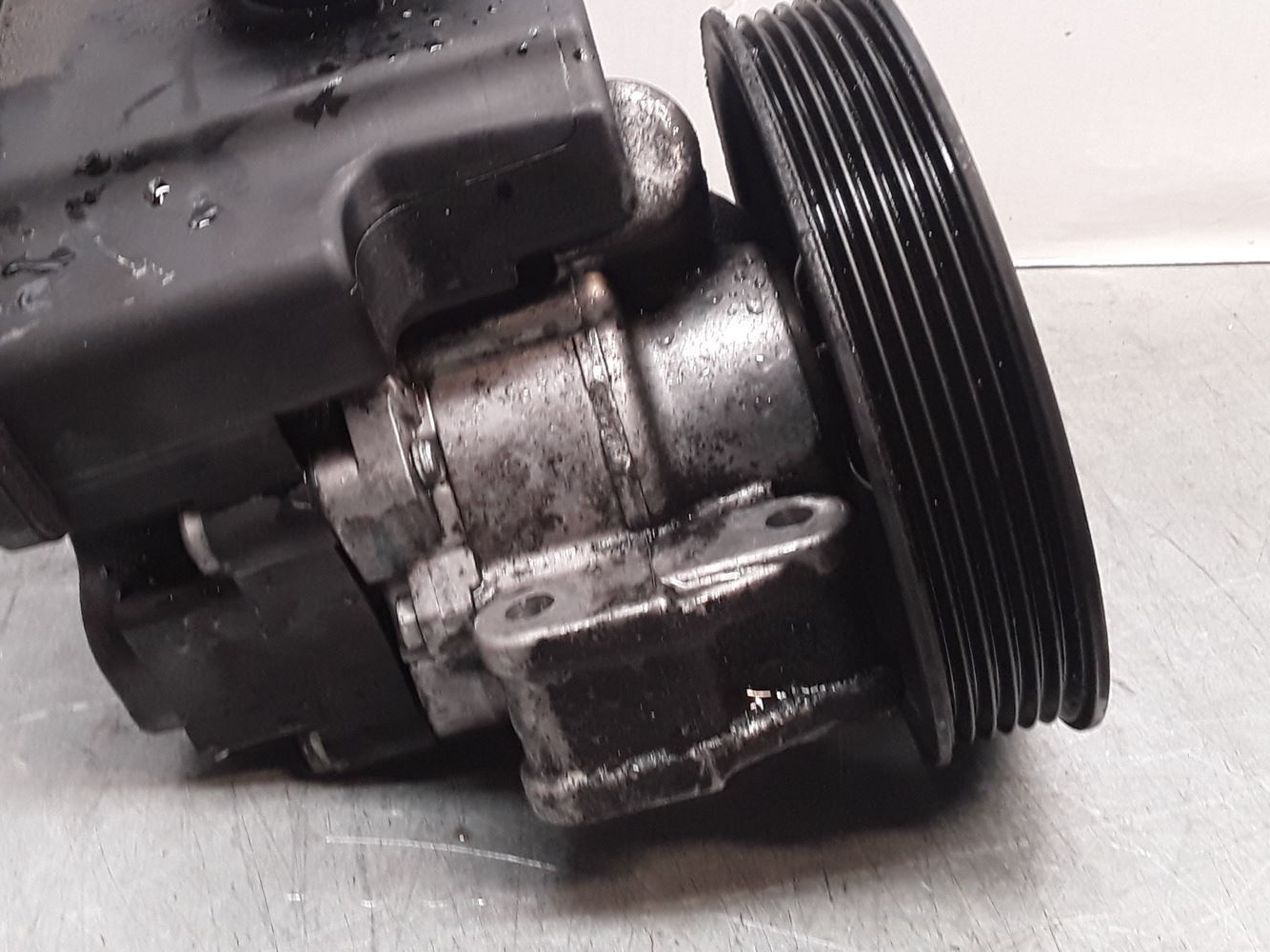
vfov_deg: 33.2
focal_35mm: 43
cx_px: 481
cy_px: 297
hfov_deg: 43.5
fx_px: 1577
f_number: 1.9
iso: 80
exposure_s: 1/50
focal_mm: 2.91
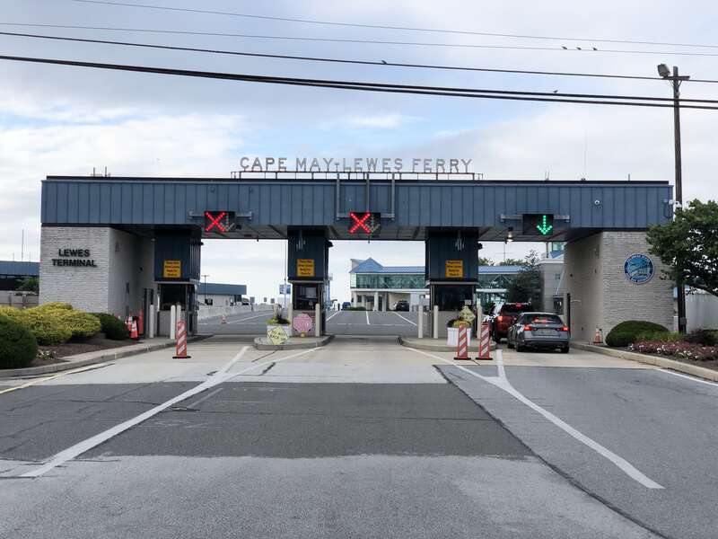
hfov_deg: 36.8
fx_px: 1079
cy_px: 270
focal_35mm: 52
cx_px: 359
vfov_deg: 28.0
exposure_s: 1/649
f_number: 2.4
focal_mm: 6
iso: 16
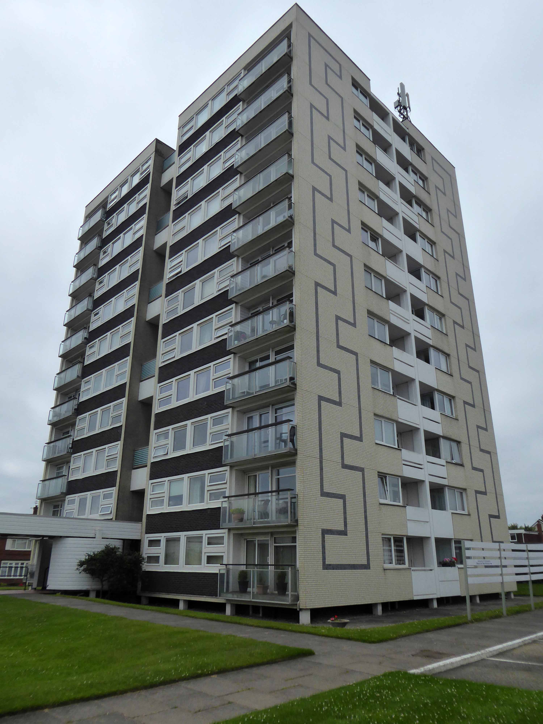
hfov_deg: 54.9
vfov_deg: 69.4
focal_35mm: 25
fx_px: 523
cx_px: 272
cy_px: 362
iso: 125
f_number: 3.5
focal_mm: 4.3
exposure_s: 1/1600
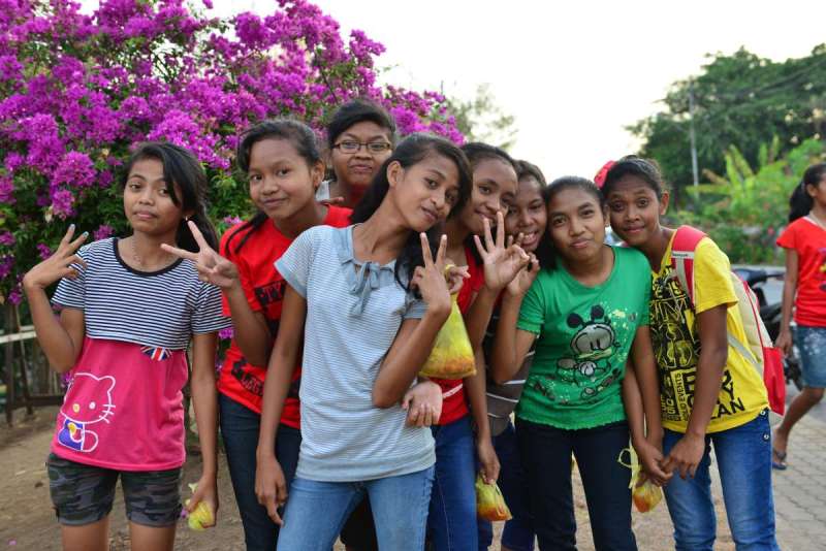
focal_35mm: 48
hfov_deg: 41.1
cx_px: 413
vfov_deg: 28.1
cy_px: 276
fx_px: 1102
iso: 250
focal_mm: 48
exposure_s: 1/80
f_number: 4.5
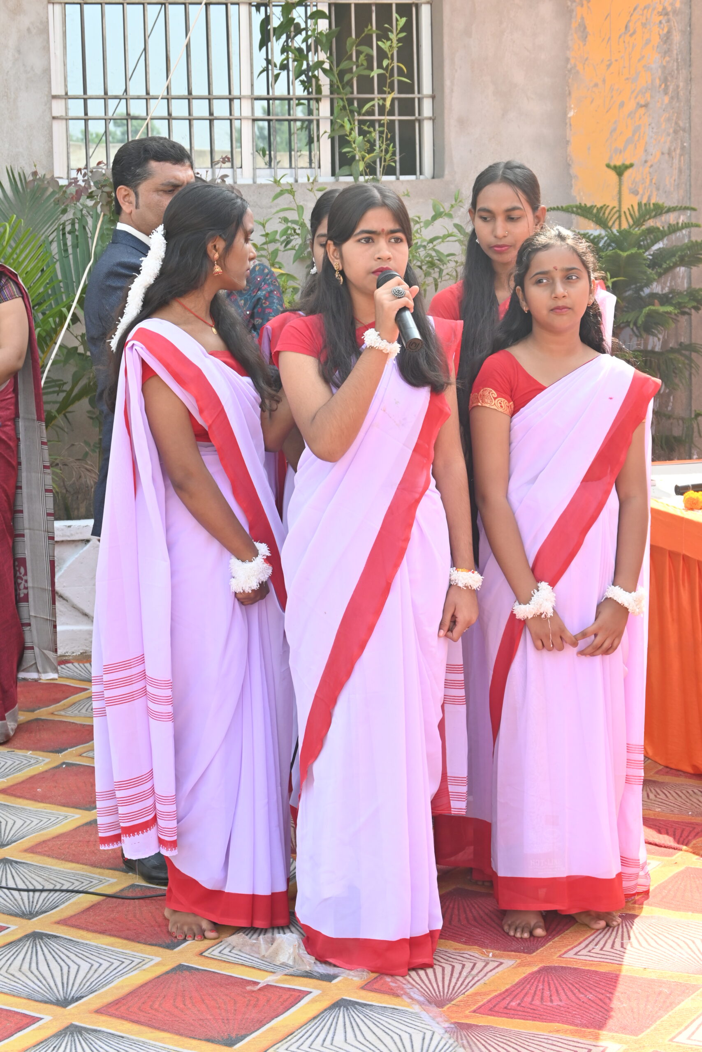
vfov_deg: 26.5
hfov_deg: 17.8
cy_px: 526
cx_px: 351
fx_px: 2237
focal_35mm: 76
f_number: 7.1
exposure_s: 1/160
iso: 250
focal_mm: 51
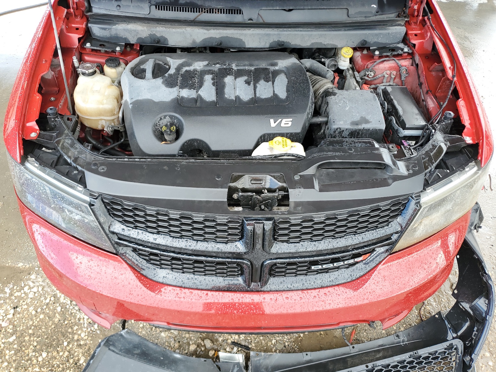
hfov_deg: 67.3
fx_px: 373
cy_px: 186
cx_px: 248
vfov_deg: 53.1
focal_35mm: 26
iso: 50
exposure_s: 1/132
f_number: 1.5
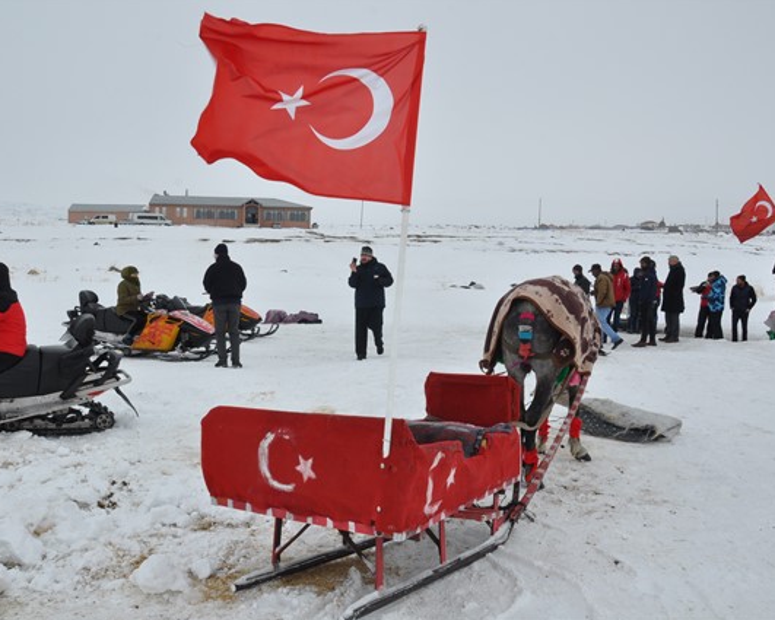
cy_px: 309
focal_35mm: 31
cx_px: 358
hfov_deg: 57.1
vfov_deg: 47.1
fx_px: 711
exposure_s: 1/250
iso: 200
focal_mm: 18
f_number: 16
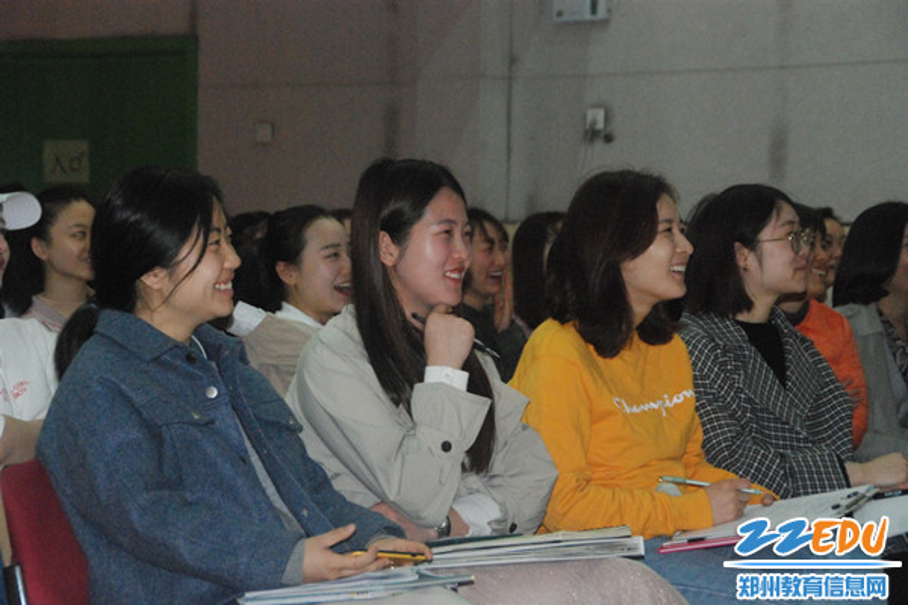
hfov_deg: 20.0
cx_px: 454
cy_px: 302
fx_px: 2572
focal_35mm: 102
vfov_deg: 13.4
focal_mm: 68
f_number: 7.1
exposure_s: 1/60
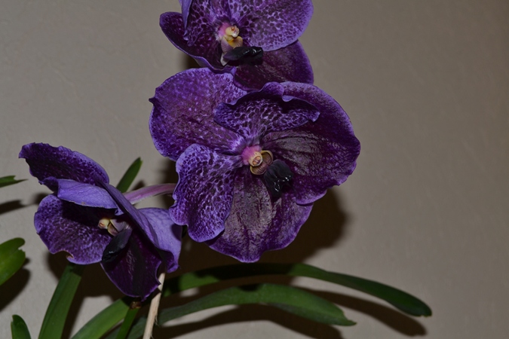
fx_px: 763
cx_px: 254
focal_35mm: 54
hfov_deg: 36.9
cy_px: 170
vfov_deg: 25.1
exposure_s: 1/60
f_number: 8
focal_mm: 36
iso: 100
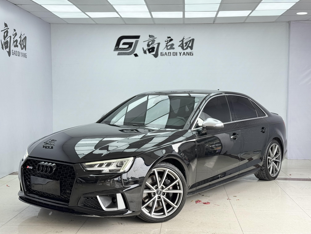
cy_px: 117
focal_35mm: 48
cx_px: 156
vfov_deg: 30.3
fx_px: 431
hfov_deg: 39.7
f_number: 1.78
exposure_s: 1/470
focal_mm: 6.76
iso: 64
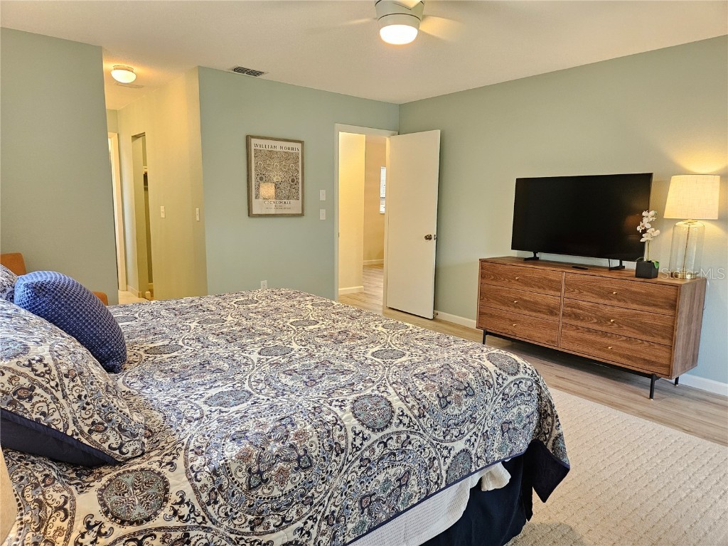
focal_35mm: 23
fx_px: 484
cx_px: 364
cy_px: 273
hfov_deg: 73.9
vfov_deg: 58.9
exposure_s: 1/120
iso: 500
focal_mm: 5.4
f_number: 1.8
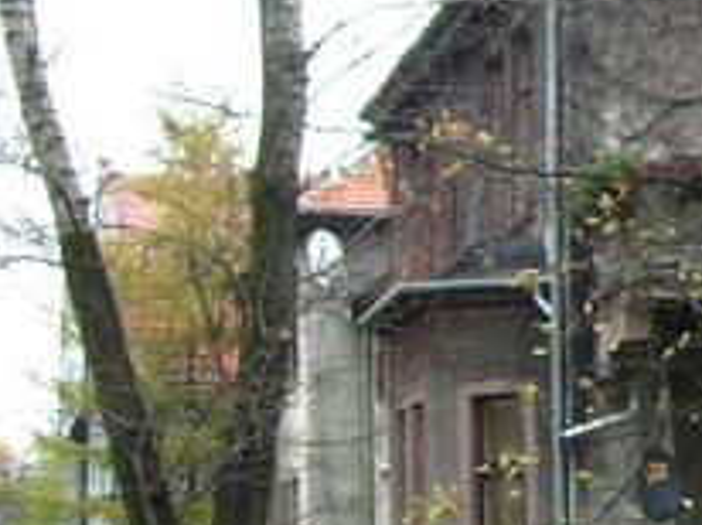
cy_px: 268
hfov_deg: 15.0
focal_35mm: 119
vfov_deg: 12.4
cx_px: 1131
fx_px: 2410
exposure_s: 1/125
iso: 80
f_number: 2.8
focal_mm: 5.8
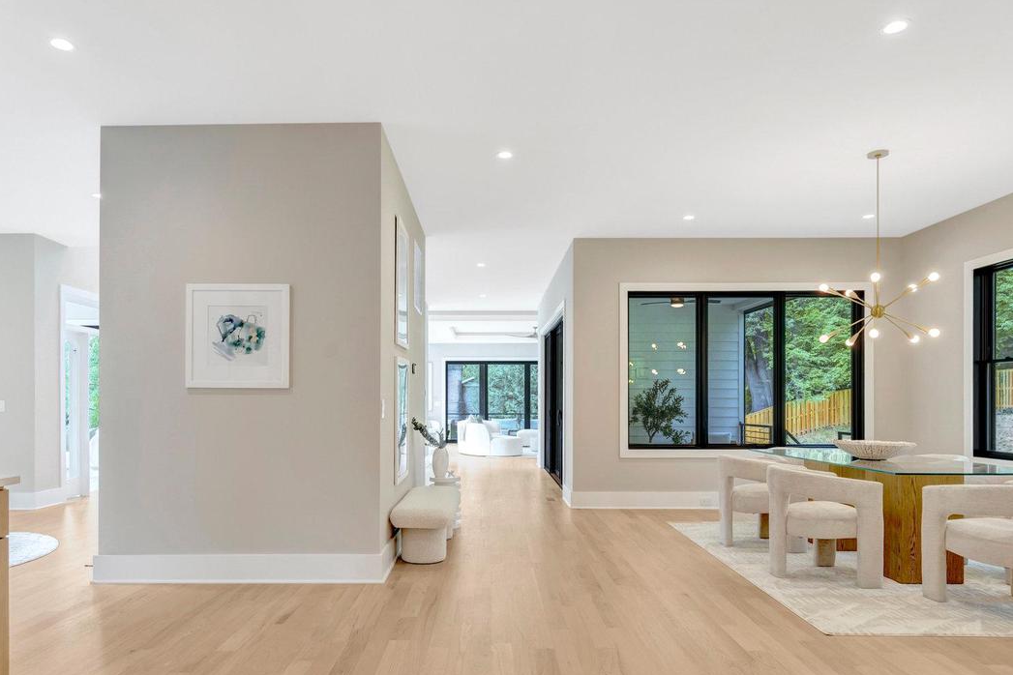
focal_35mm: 22
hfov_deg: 78.5
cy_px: 416
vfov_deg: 56.6
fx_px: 619
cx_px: 474
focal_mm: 16
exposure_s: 1/60
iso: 1250
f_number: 8
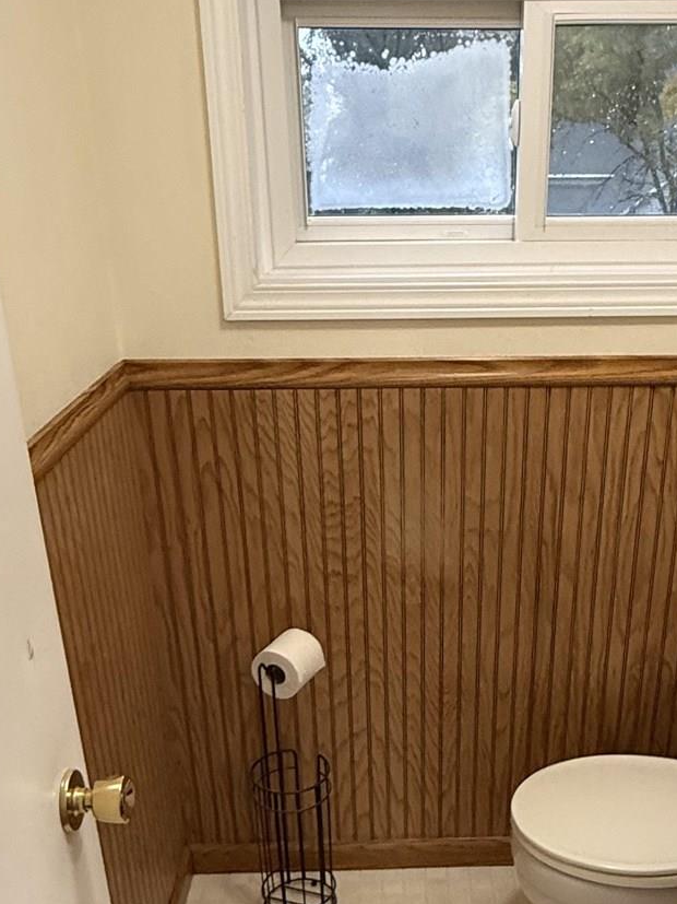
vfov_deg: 46.5
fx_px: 1017
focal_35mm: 39
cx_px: 428
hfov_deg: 36.6
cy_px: 653
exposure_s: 1/120
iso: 320
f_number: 2.2
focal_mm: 2.22
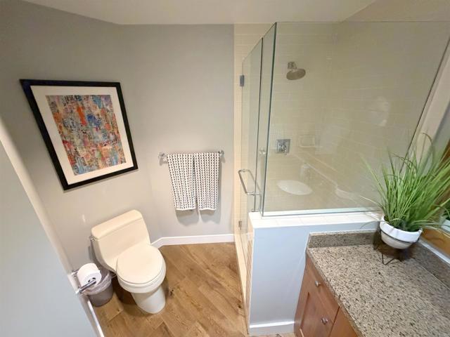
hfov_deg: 102.1
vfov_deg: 85.7
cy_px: 168
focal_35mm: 14
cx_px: 225
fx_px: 182
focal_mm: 2.22
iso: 1000
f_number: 2.2
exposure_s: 1/60
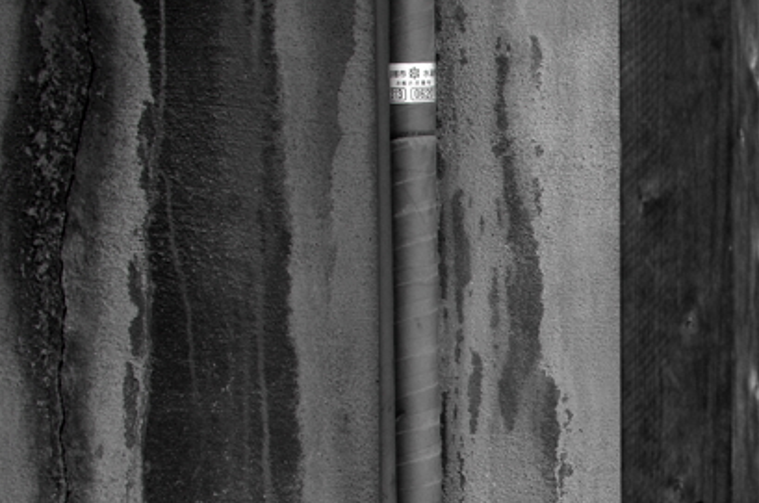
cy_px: 616
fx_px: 5534
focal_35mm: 263
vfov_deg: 5.2
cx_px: 935
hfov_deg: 7.8
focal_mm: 70
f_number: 4.5
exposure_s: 1/125
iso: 400
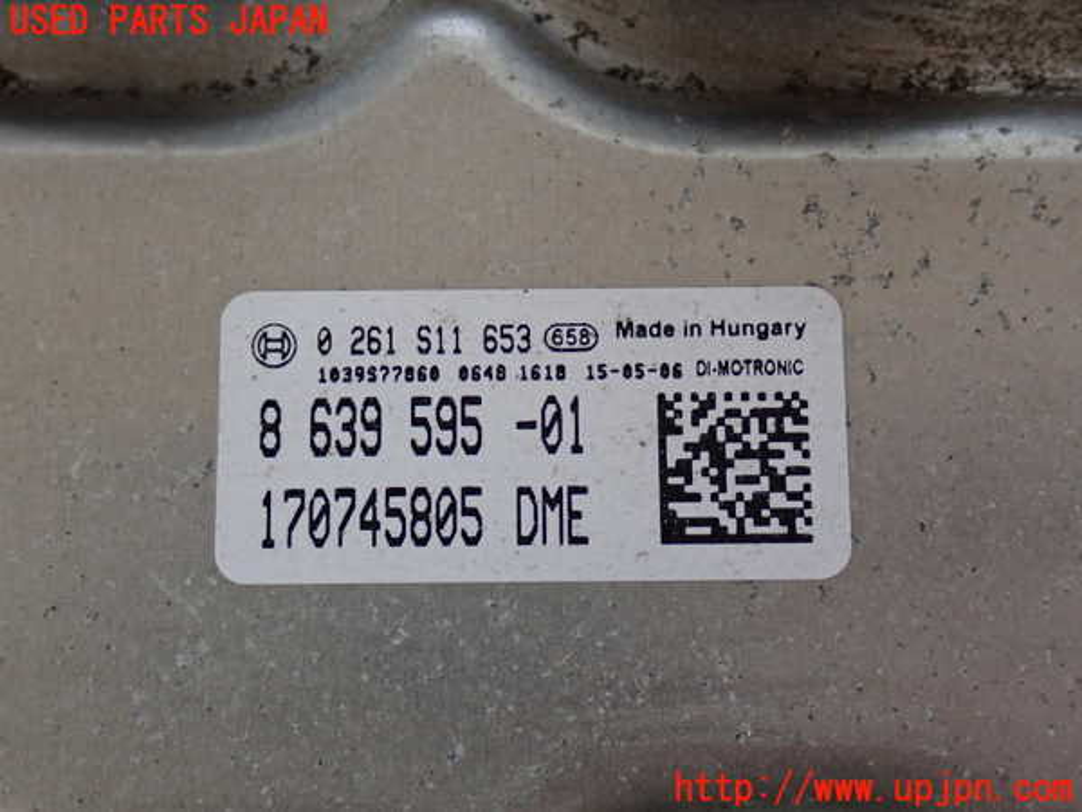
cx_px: 541
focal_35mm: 50
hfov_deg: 38.2
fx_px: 1563
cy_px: 406
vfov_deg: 29.1
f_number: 3.2
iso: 640
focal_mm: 9.01
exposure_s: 1/50
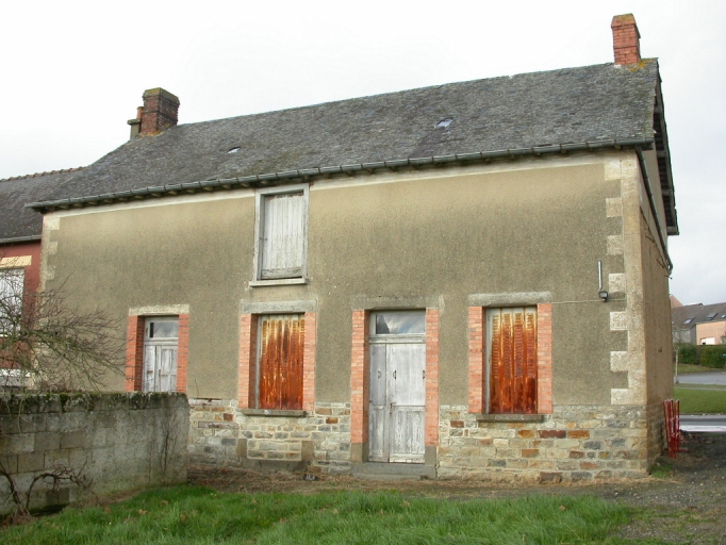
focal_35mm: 38
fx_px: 797
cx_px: 363
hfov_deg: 49.0
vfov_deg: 37.7
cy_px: 272
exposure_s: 1/171
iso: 100
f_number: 6
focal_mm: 7.85
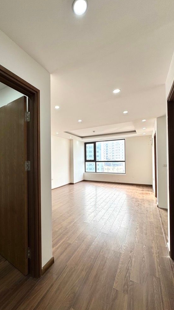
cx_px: 63
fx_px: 131
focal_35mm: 16
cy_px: 159
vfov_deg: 99.4
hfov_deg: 65.9
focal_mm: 2.22
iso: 40
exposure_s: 1/231
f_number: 2.2
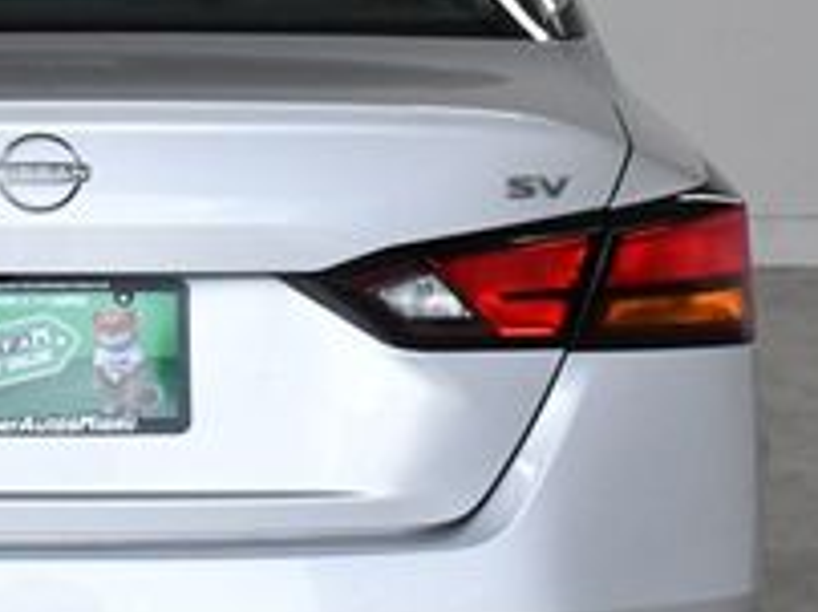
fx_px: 2880
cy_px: 211
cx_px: 28
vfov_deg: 12.1
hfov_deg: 15.9
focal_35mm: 122
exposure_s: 1/640
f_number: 13
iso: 2500
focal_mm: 27
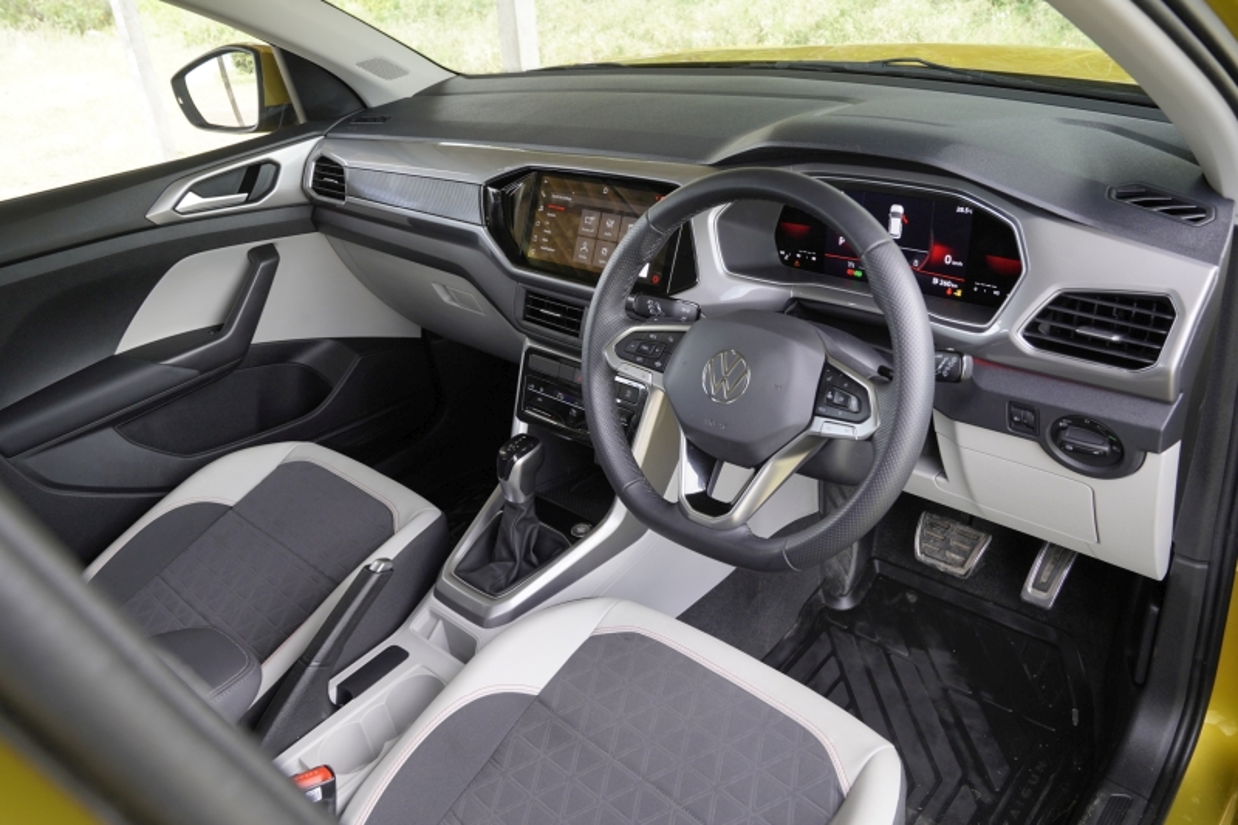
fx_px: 928
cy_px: 412
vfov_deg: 47.9
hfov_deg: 67.4
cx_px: 619
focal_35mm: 27
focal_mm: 27
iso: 500
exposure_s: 1/30
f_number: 8
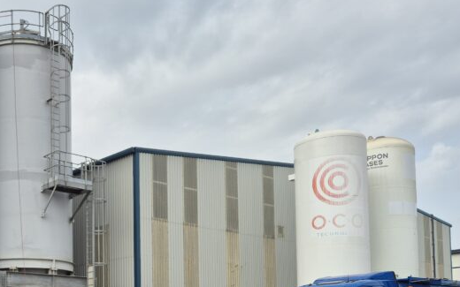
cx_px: 96
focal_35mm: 48
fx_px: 602
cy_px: 306
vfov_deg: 25.2
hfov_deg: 40.2
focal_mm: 5.4
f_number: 1.8
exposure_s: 1/988
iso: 25
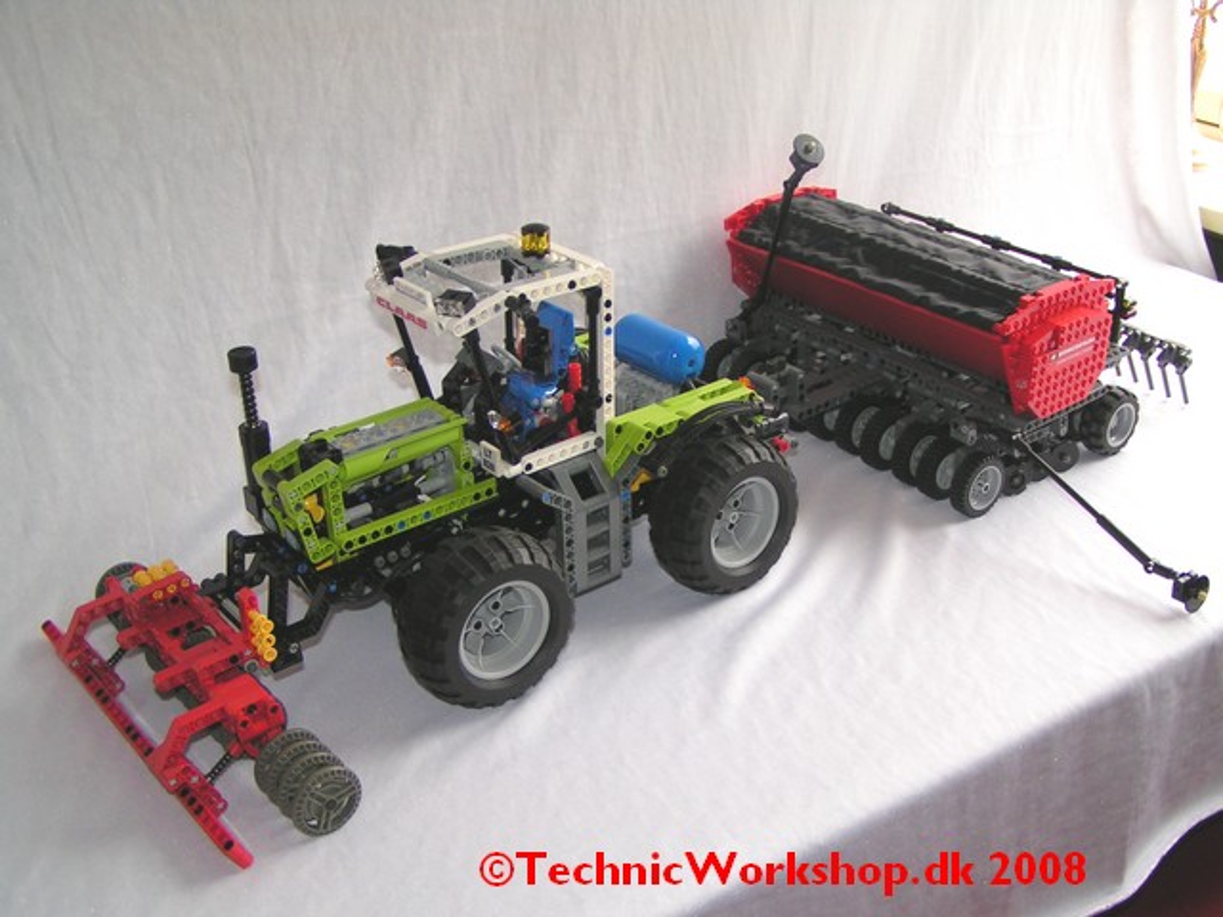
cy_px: 458
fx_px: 1343
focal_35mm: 38
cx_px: 612
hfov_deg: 49.0
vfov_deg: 37.7
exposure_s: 1/40
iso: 80
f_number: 2.8
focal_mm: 5.8
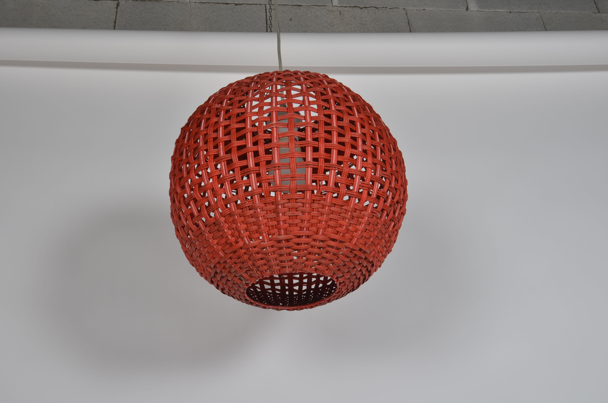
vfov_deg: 36.7
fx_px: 607
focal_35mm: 36
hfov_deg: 53.2
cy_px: 202
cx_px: 304
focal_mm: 24
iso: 100
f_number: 11
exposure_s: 1/125
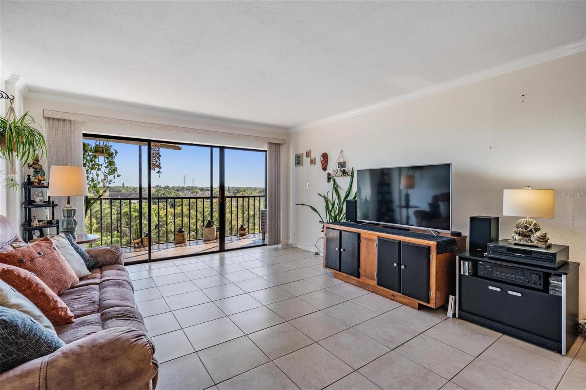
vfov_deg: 70.4
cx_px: 293
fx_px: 277
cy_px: 195
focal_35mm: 17
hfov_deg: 93.3
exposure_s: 1/15
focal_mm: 17
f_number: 7.1
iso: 100
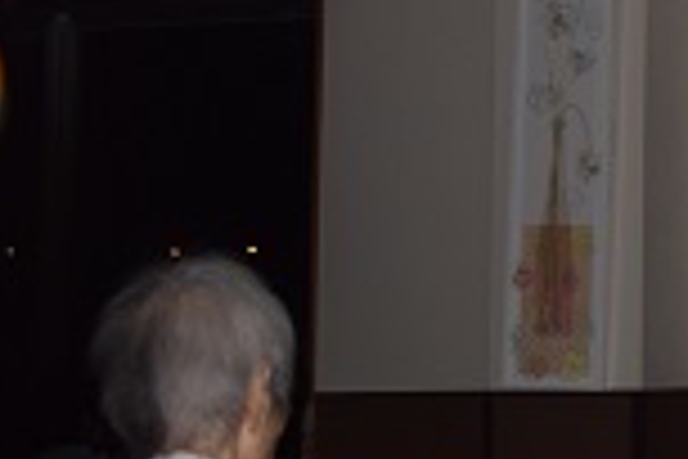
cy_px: 104
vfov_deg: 9.7
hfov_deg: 13.0
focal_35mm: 141
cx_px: 1282
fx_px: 2694
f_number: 4
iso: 400
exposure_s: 1/60
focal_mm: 24
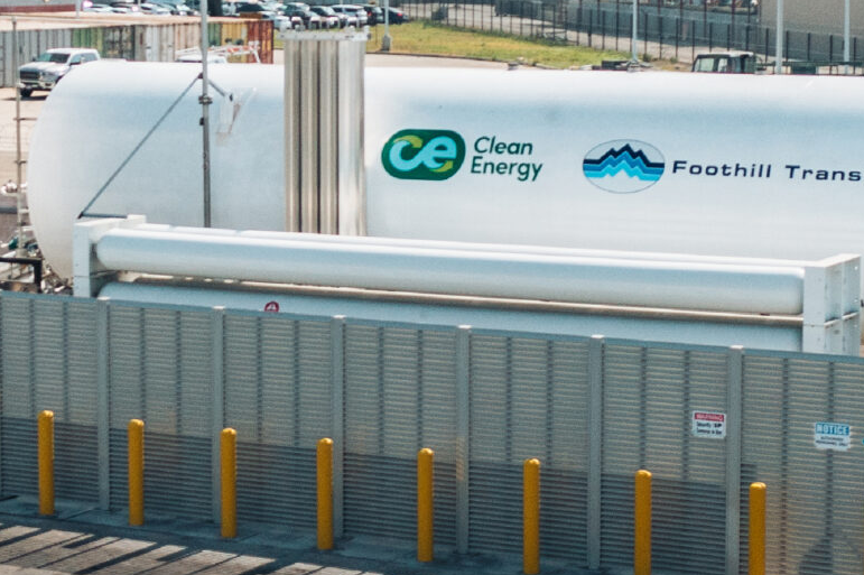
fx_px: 2230
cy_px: 200
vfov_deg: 14.7
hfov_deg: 21.8
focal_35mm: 93
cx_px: 295
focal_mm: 10.26
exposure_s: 1/100
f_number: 3.5
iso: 100
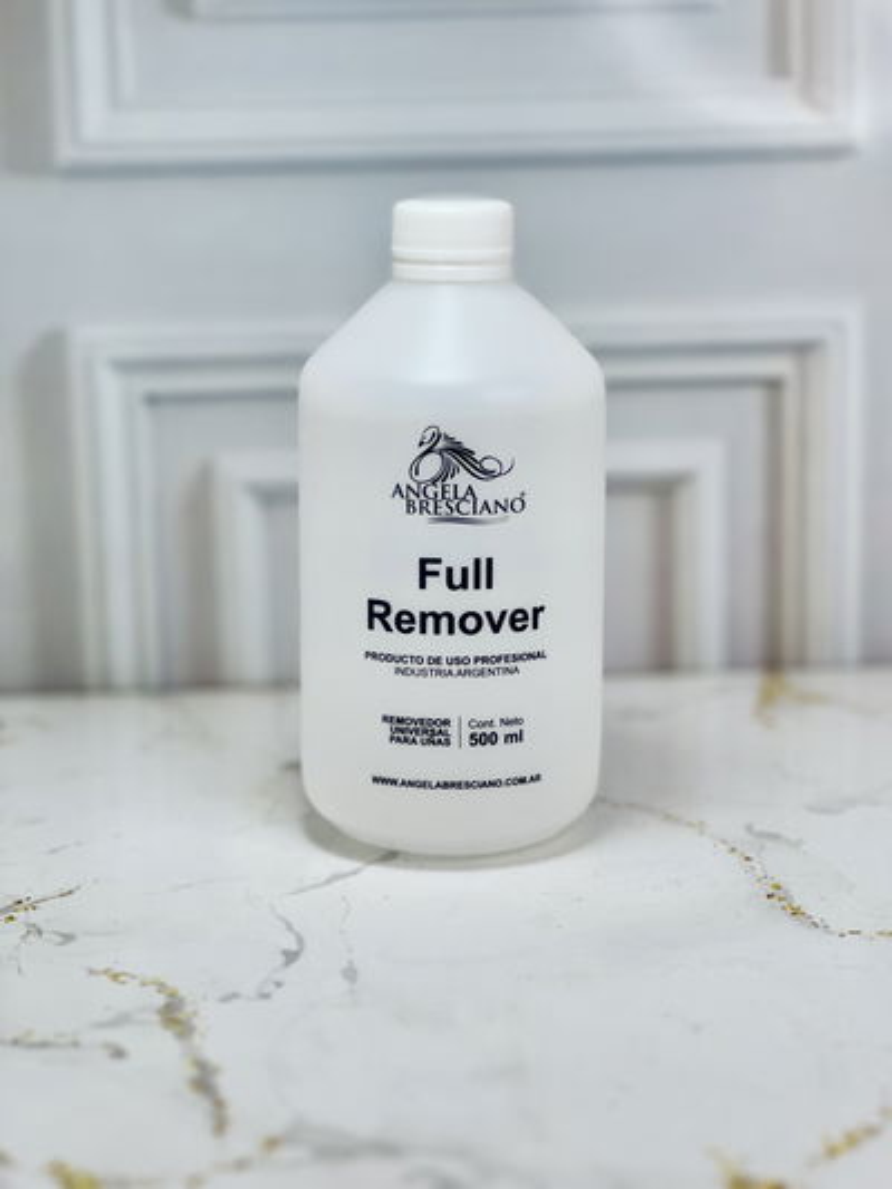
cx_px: 446
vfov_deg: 25.3
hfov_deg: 19.1
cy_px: 594
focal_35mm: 77
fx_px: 2645
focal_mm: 9
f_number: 2.8
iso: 80
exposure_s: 1/100
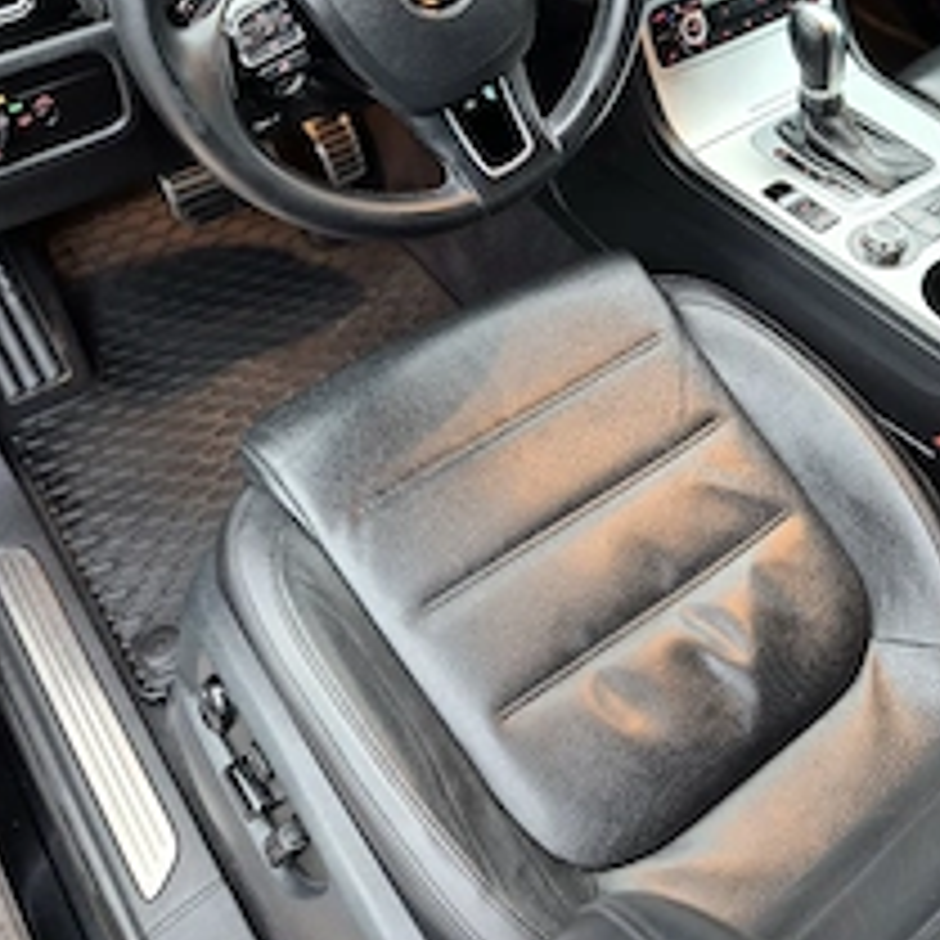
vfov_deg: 41.7
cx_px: 621
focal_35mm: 39
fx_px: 1198
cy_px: 247
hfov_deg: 42.3
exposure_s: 1/30
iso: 320
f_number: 1.8
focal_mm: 5.4
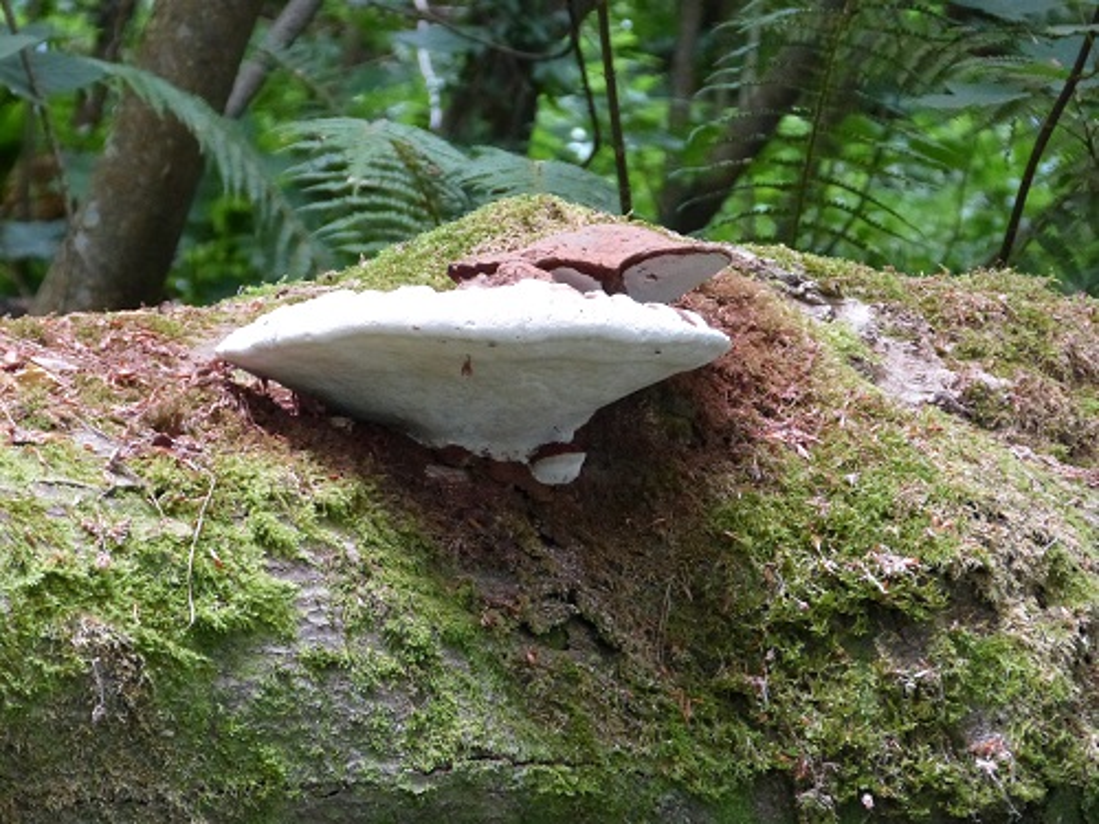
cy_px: 412
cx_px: 550
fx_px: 6508
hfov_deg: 9.7
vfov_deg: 7.2
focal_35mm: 205
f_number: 3.9
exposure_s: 1/30
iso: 800
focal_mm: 36.9
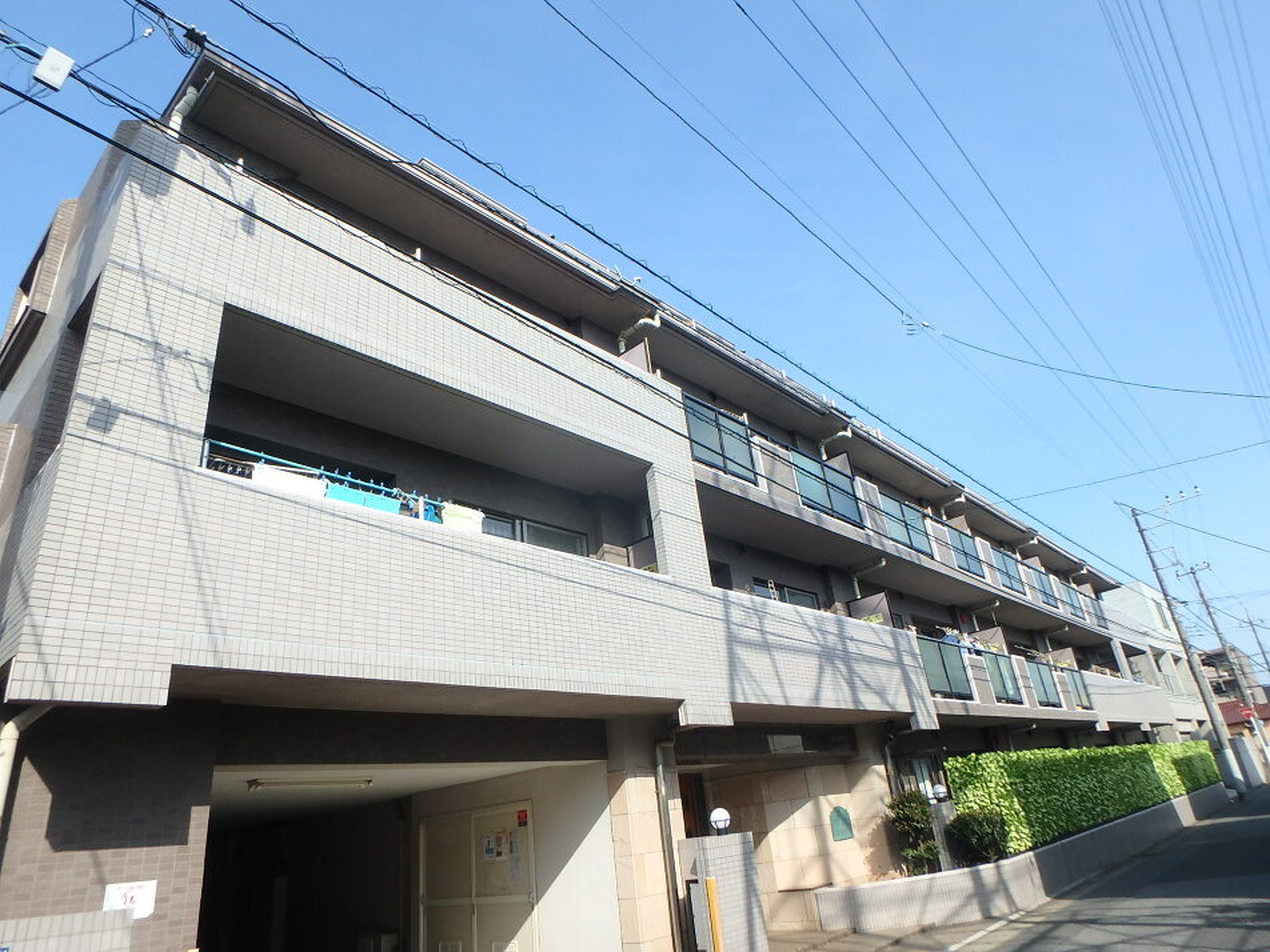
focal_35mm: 21
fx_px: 770
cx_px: 635
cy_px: 476
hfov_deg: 79.0
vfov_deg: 63.4
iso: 125
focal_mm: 3.7
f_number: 3.5
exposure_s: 1/640
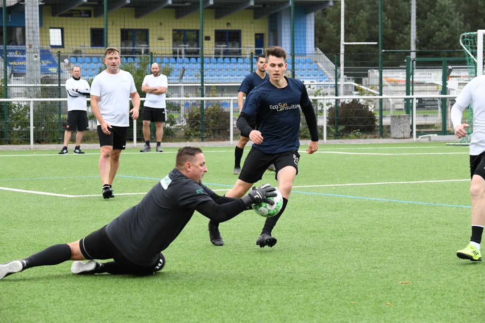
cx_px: 242
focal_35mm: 165
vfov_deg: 8.3
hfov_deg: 12.5
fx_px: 2222
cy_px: 162
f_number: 9
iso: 6400
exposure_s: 1/1600
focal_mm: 165
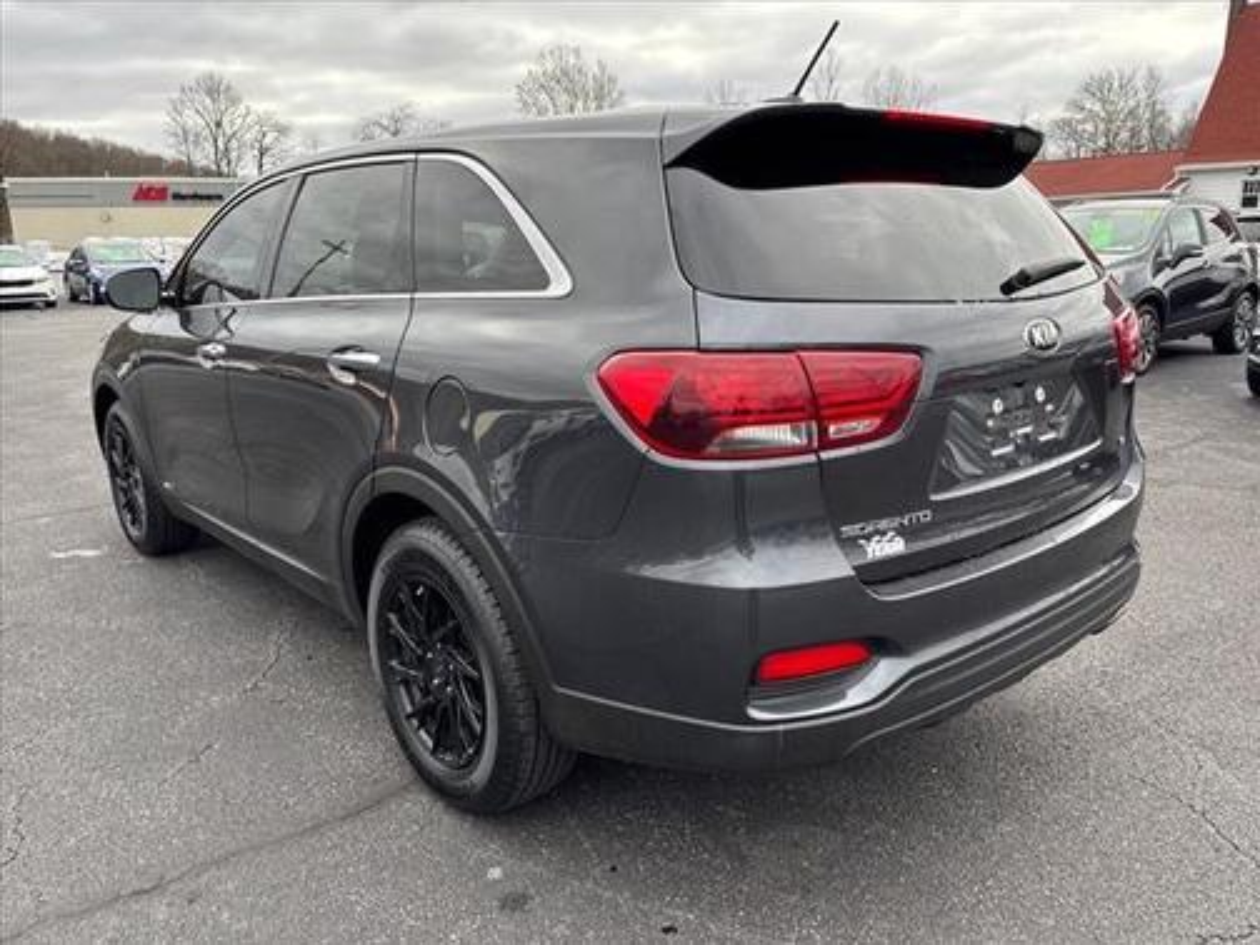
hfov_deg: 67.3
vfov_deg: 53.1
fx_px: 946
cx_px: 630
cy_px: 472
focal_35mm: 26
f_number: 1.6
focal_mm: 5.96
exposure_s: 1/622
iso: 50
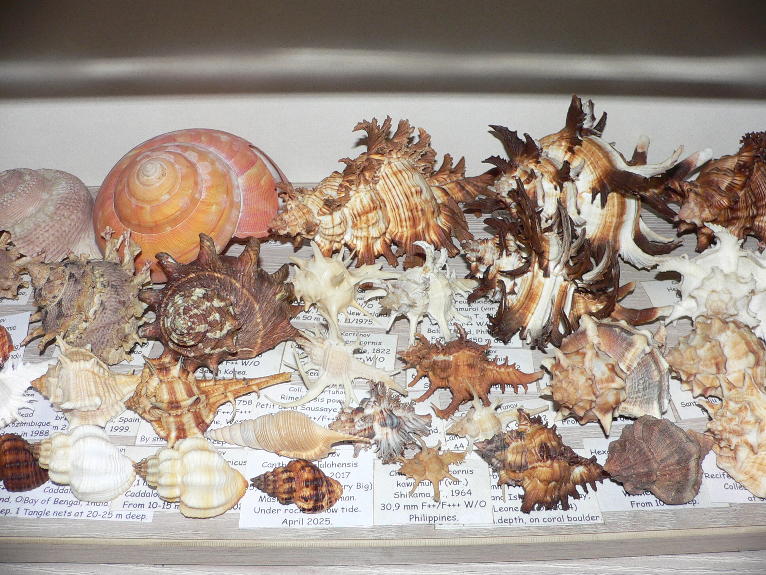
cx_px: 383
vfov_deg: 40.7
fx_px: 774
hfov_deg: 52.6
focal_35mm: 35
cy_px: 288
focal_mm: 4.6
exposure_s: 1/60
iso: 100
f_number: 2.8
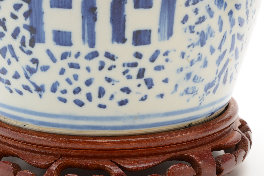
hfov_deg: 21.0
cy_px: 100
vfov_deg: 14.1
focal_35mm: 97
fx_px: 711
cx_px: 97
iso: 100
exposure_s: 1/160
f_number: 18
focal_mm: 48
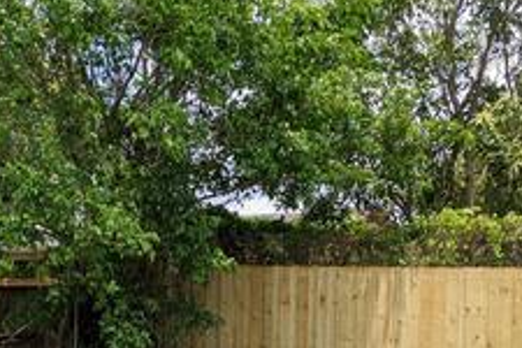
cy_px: 297
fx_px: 725
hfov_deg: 39.2
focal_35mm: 50
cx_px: 179
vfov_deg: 26.3
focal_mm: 4.44
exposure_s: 1/1381
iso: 55
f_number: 1.8
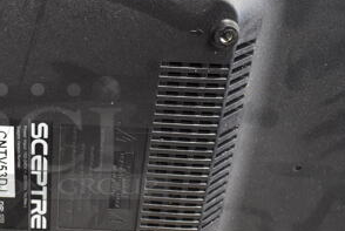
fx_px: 537
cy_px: 137
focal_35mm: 56
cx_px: 38
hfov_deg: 33.8
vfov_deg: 24.2
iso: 2000
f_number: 3.5
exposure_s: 1/30
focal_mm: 18
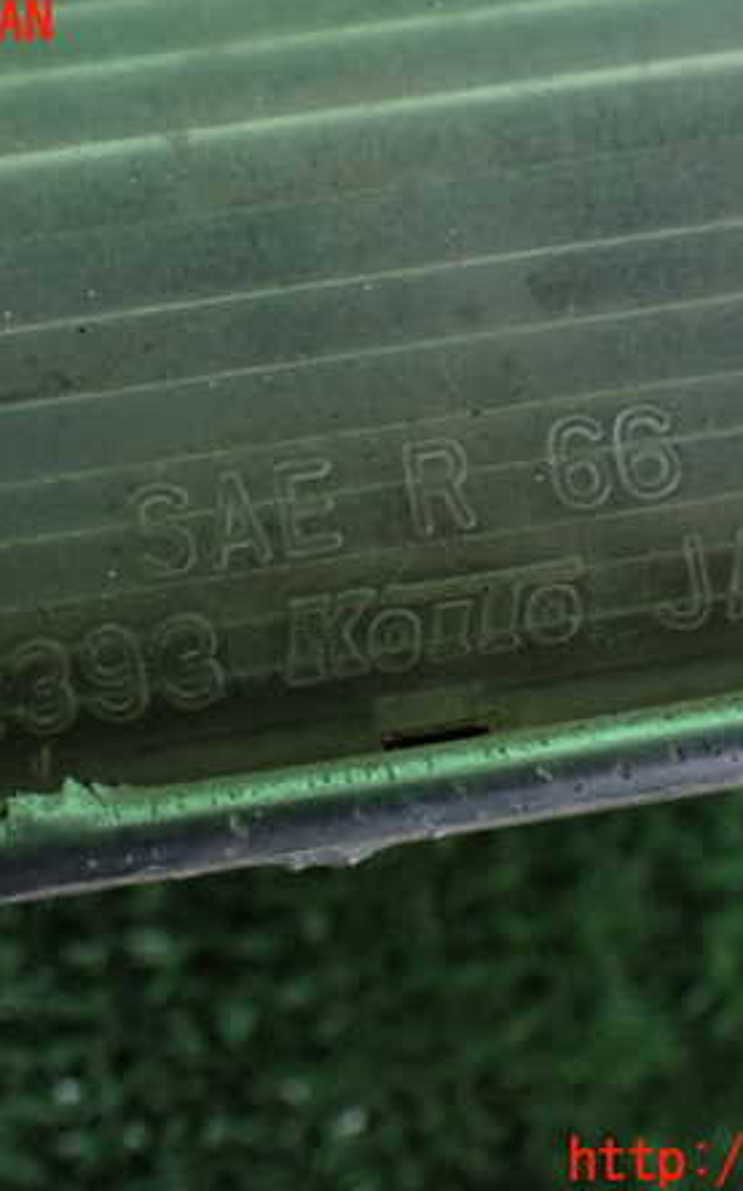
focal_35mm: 43
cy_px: 593
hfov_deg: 29.8
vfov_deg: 46.2
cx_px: 370
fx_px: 1395
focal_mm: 5.4
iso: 800
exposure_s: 1/50
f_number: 2.3
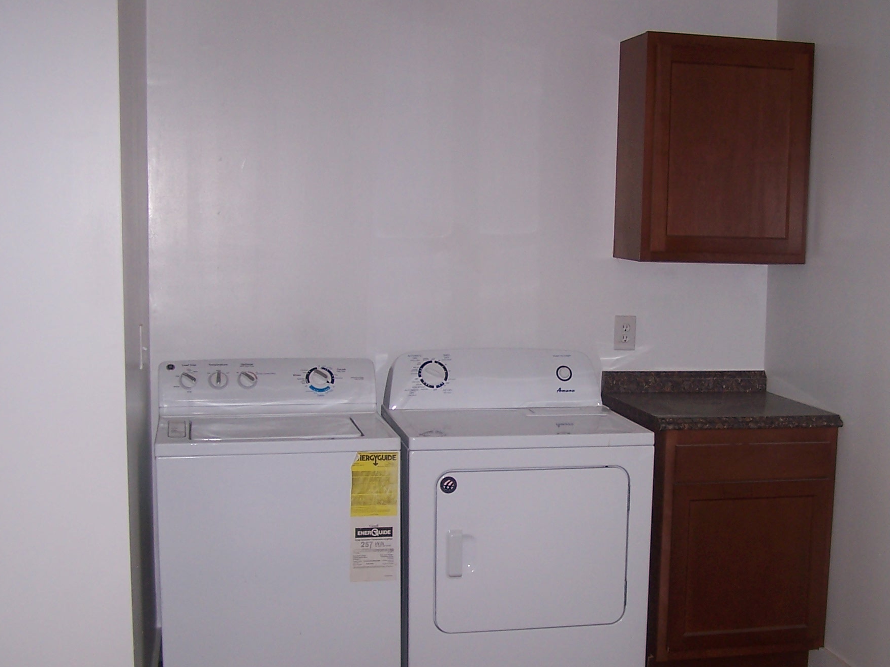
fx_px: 1285
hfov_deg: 37.9
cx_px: 565
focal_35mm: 50
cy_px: 393
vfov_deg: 29.0
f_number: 2.8
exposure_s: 1/60
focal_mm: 6.3
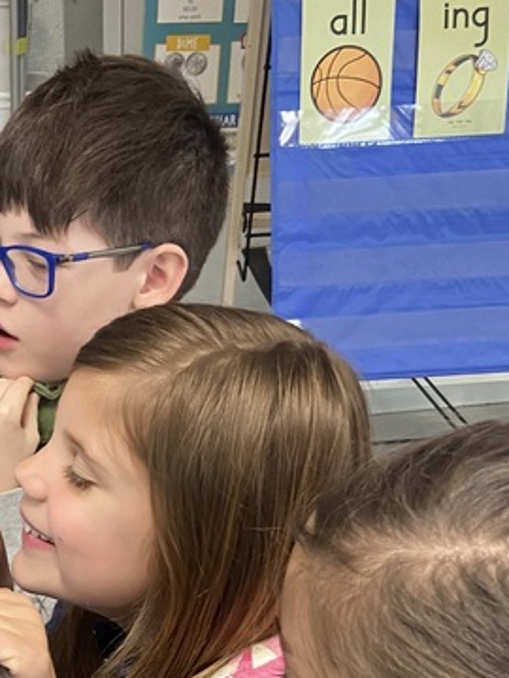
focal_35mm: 74
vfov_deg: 25.2
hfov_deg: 19.3
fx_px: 1451
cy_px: 655
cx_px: -9
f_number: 1.8
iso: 200
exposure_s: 1/60
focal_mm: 4.25
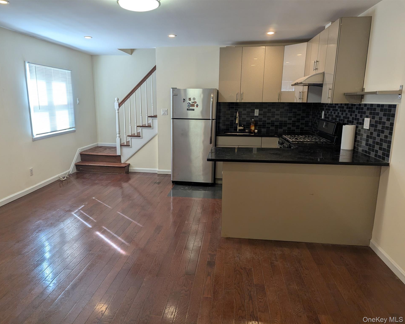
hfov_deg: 68.0
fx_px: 300
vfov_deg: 56.8
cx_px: 190
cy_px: 162
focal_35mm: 25
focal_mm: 6.81
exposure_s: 1/60
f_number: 1.85
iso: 76
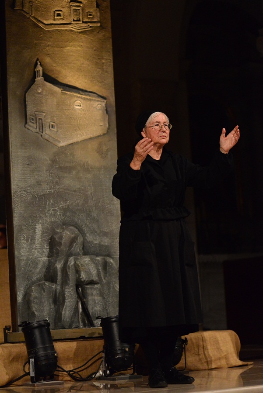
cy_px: 196
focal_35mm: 92
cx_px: 132
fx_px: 1007
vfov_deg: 22.1
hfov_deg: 14.9
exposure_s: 1/250
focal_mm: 92
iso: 5000
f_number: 2.8
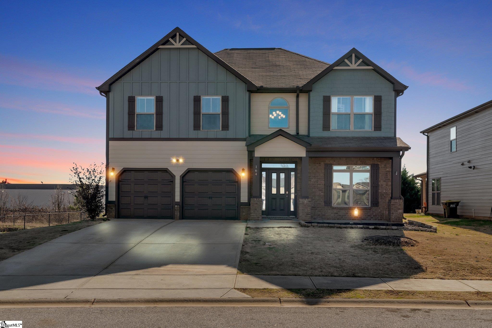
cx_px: 246
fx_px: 478
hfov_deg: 54.4
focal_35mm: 35
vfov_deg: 37.9
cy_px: 164
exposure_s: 1/160
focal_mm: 35
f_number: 11
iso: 400
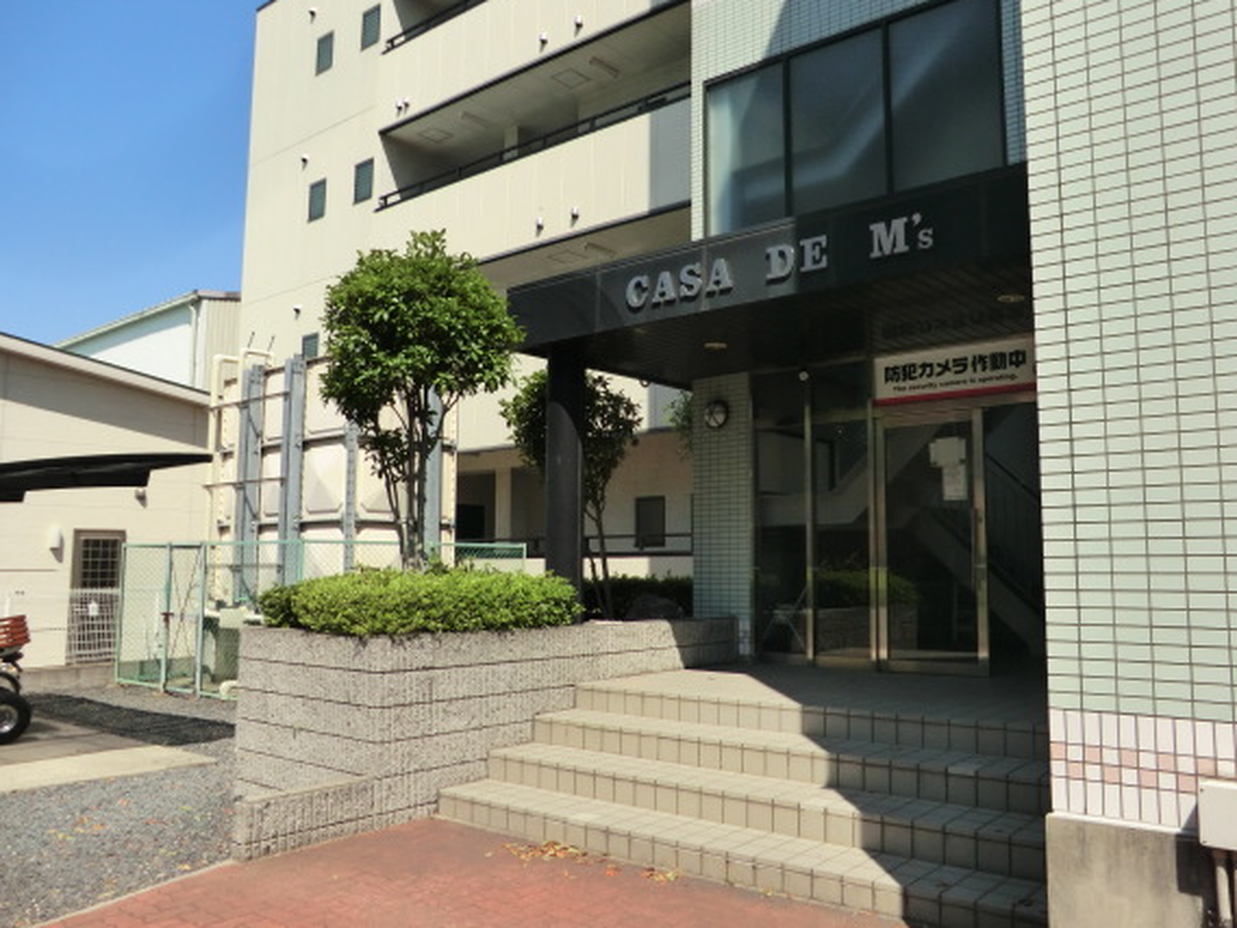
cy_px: 459
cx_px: 676
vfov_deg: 51.4
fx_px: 965
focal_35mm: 27
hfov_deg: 65.2
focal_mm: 4.3
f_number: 7.5
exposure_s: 1/250
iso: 80
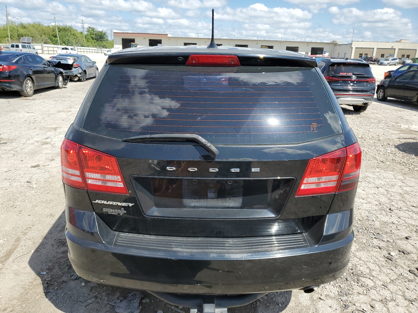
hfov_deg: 67.3
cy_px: 156
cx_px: 209
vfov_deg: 53.1
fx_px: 314
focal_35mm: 26
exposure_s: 1/2500
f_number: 1.5
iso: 50
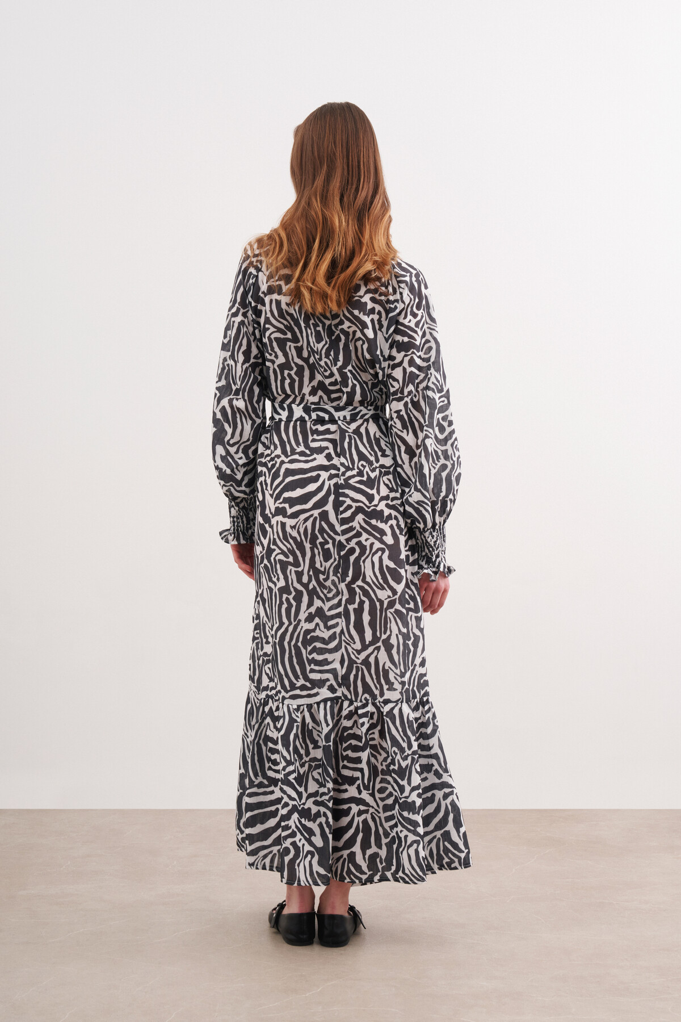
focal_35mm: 52
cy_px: 511
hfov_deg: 26.0
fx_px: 1475
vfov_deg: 38.2
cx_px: 340
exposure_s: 1/160
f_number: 11
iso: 400
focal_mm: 52
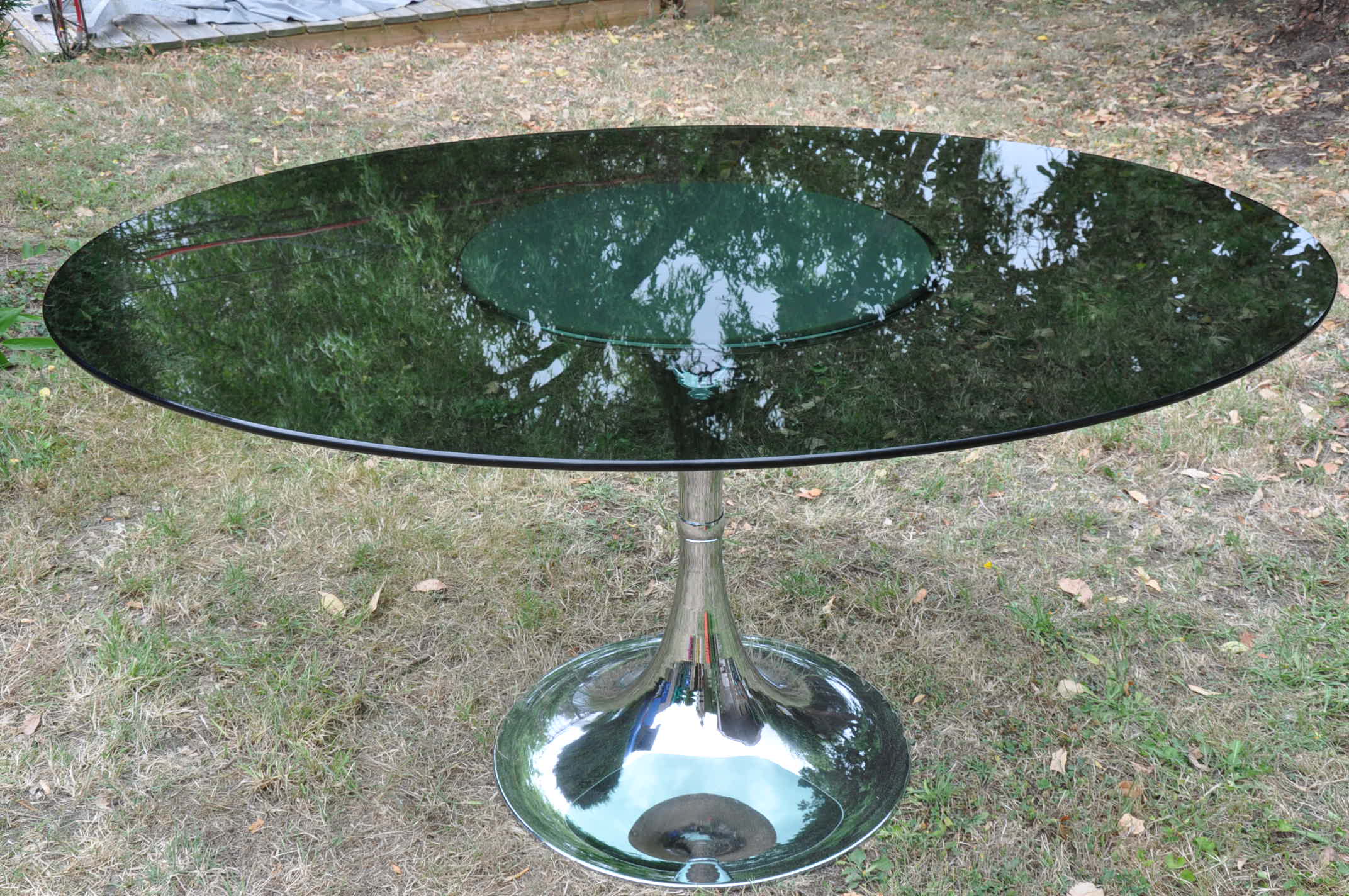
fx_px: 1572
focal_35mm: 42
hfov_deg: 46.4
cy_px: 448
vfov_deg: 31.8
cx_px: 674
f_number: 9
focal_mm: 28
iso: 500
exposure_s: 1/80
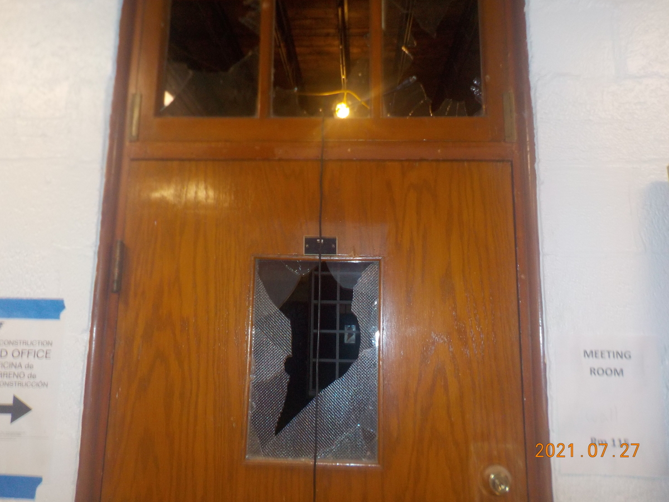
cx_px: 334
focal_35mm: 30
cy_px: 251
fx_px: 580
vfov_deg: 46.8
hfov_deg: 60.0
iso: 200
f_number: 3.3
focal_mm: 4.1
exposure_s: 1/30
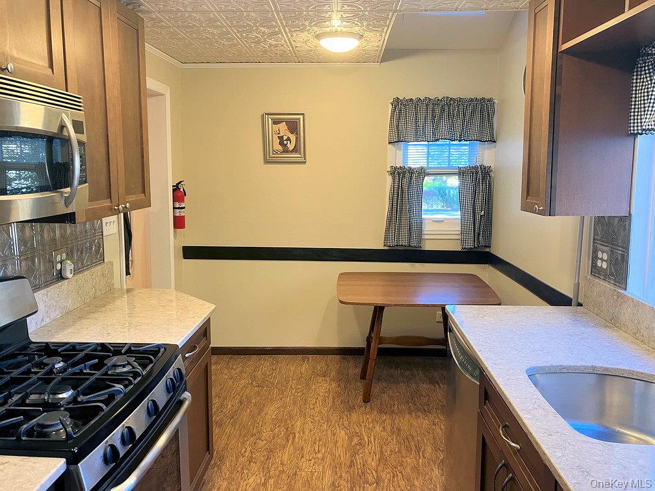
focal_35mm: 28
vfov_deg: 49.7
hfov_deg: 63.4
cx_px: 328
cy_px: 246
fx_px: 530
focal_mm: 3.99
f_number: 1.8
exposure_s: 1/60
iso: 125
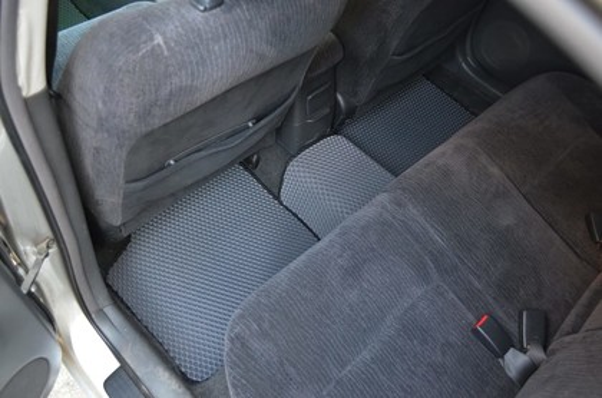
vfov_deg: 39.8
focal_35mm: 33
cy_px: 199
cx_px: 301
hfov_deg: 57.3
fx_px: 551
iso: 3200
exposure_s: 1/25
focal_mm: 22
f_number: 3.8
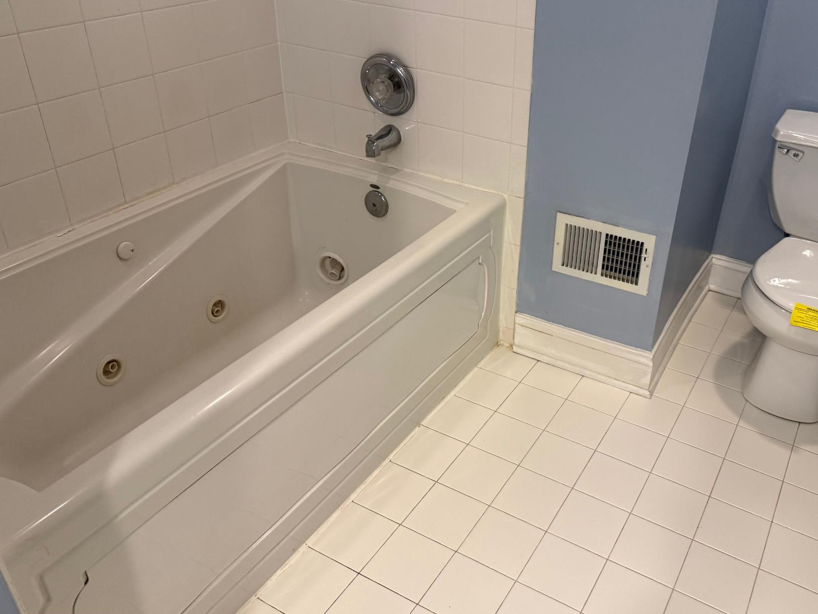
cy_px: 273
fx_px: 709
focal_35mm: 30
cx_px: 506
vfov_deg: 46.7
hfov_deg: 59.3
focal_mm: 6.76
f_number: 1.78
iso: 250
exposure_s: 1/60
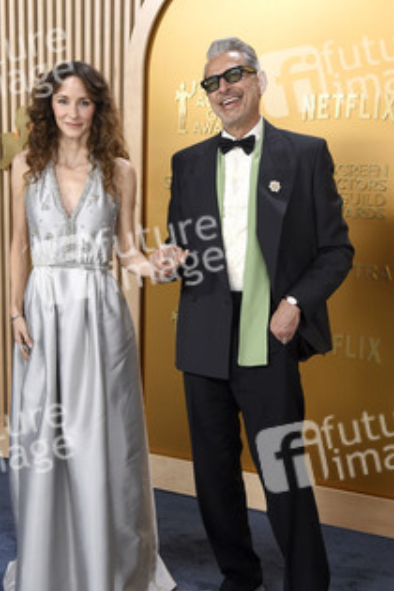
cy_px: 355
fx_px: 1001
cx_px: 183
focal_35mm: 61
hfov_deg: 22.3
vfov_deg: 32.8
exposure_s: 1/250
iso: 2500
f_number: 5
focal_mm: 48
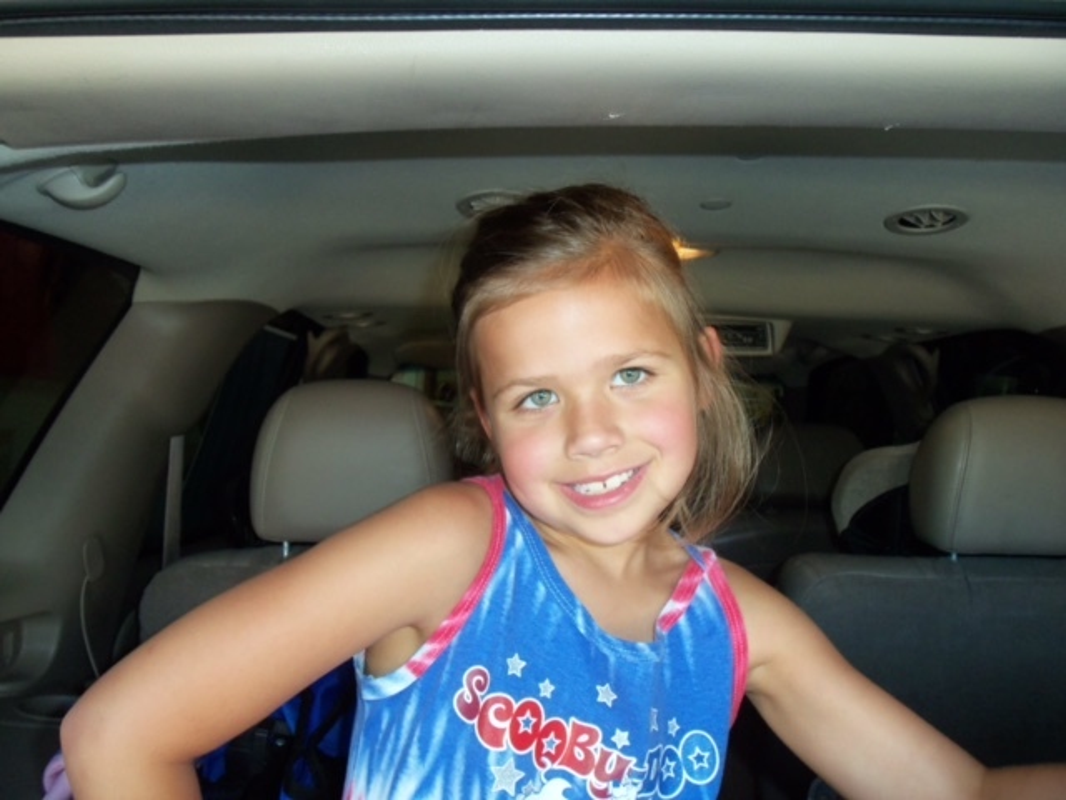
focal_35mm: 29
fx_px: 893
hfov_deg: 61.7
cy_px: 400
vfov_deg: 48.2
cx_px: 533
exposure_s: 1/30
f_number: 3.4
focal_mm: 5.2
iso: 100
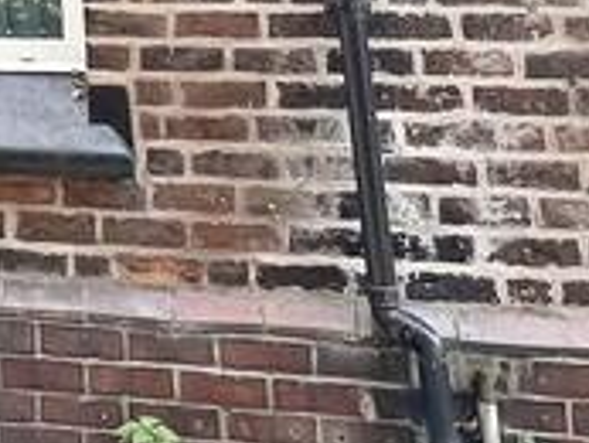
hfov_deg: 22.1
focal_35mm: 77
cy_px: -457
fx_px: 1311
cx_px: -228
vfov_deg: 15.2
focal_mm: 1.57
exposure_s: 1/190
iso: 32
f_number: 1.8
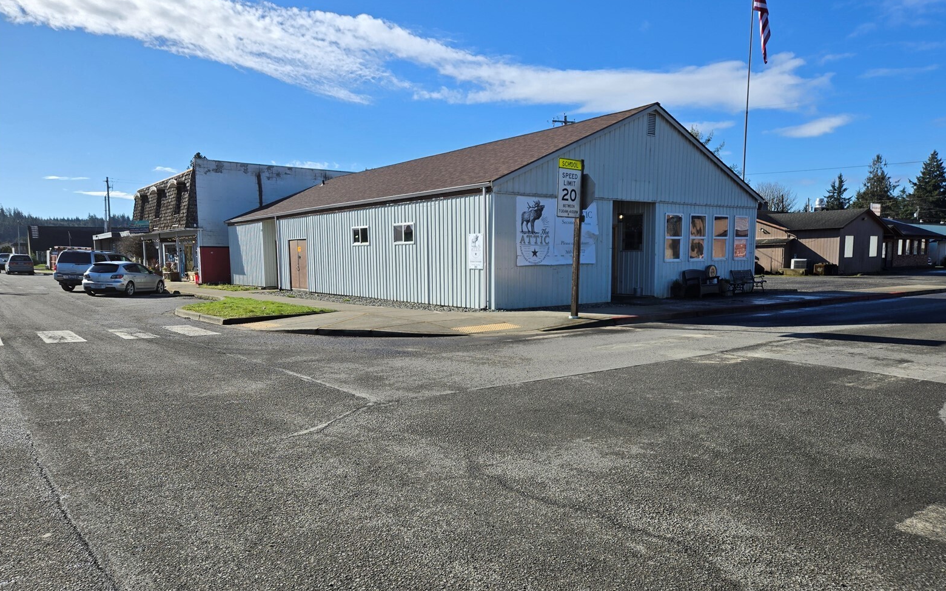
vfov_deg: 49.3
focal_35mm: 25
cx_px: 479
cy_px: 308
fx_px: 645
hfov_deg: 72.5
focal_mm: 5.4
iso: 25
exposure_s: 1/2216
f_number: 1.8
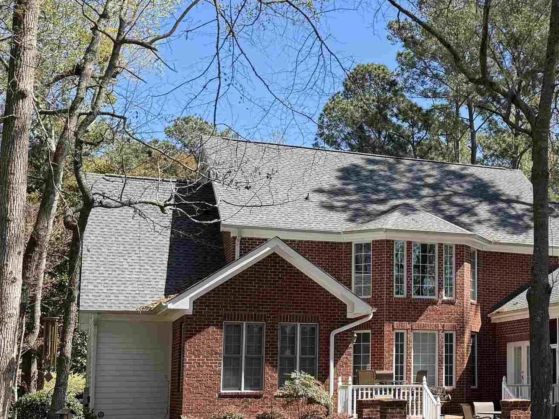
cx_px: 492
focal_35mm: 57
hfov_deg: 32.3
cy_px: 283
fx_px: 921
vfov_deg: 25.5
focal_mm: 6.76
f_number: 1.78
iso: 100
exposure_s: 1/1553
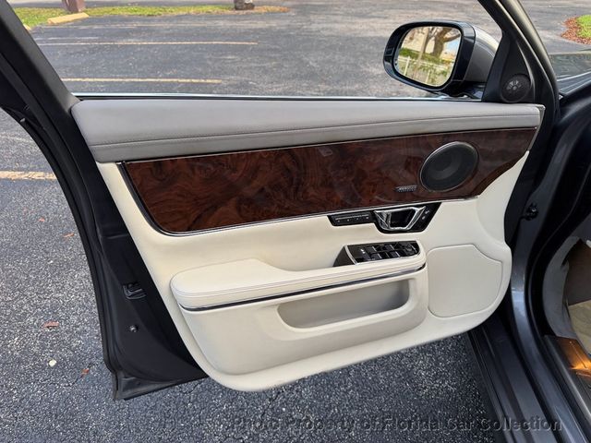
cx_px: 296
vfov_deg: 56.8
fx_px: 410
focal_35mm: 24
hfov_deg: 71.6
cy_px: 222
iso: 125
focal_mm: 6.76
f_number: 1.78
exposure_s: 1/121
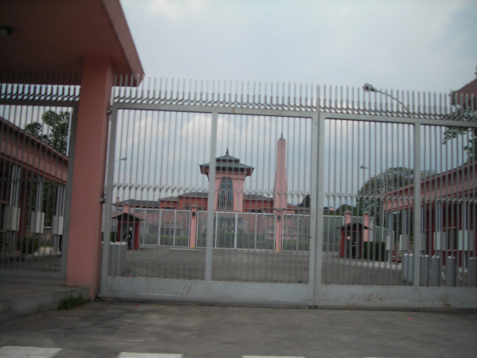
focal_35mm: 38
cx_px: 238
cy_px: 179
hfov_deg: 49.0
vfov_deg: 37.7
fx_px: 524
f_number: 6.4
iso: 50
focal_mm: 6.3
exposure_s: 1/177
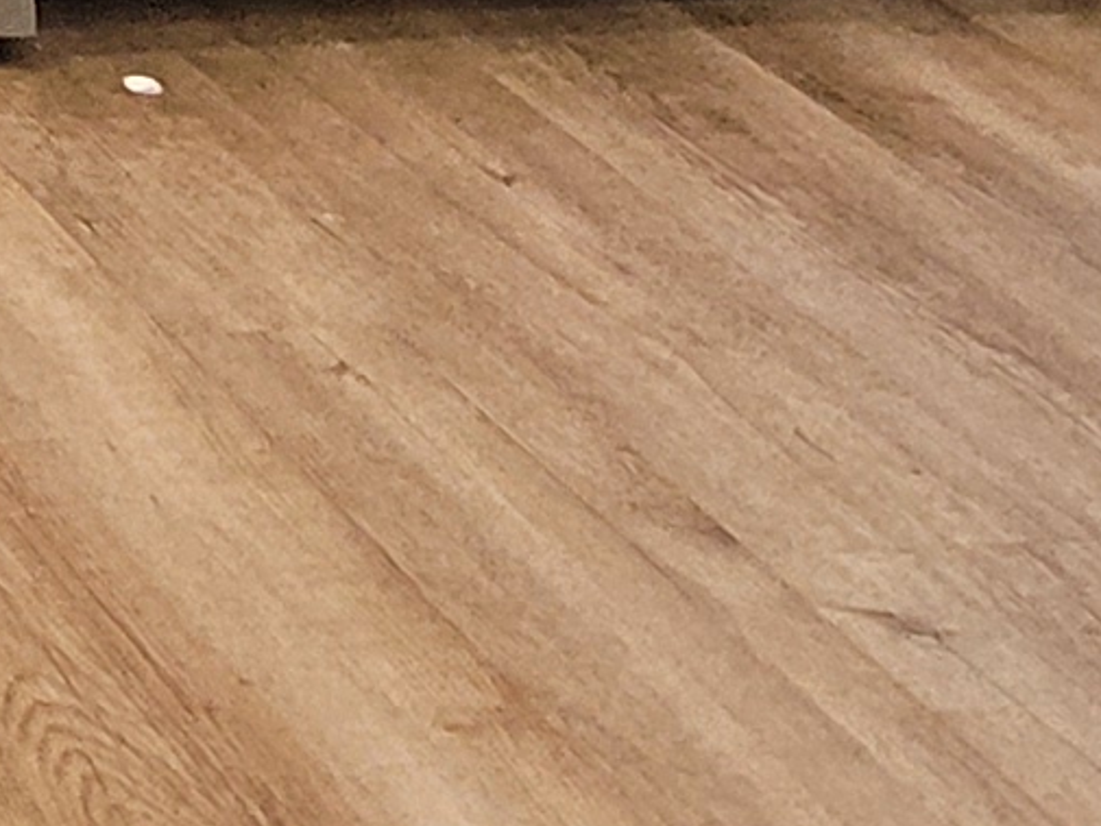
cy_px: -1744
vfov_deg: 10.1
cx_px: -1563
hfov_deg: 13.6
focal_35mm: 103
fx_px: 3277
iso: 320
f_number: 2.2
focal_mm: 1.74
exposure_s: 1/60
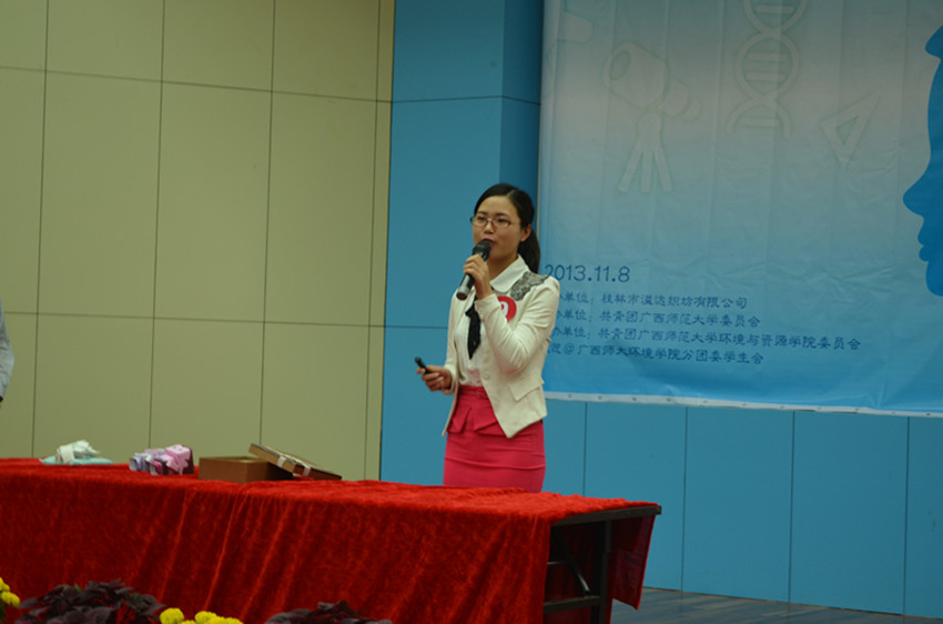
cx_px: 472
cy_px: 312
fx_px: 2155
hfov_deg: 24.7
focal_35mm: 82
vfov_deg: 16.5
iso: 400
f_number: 5.6
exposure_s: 1/8
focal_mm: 55
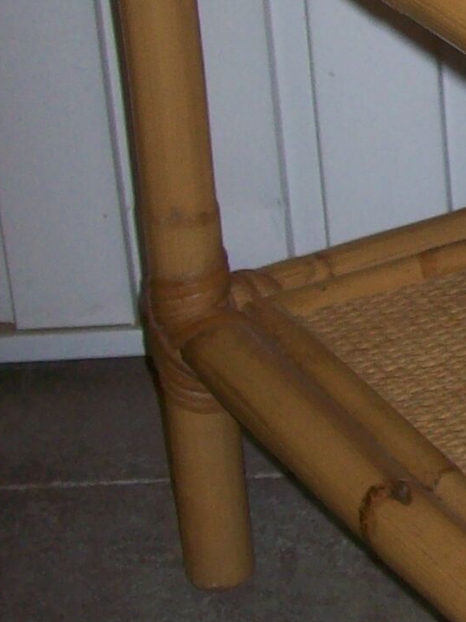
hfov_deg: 9.9
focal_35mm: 141
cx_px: 890
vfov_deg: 13.9
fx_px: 2532
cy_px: 67
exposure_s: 1/64
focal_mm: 6
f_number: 2.7
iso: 80
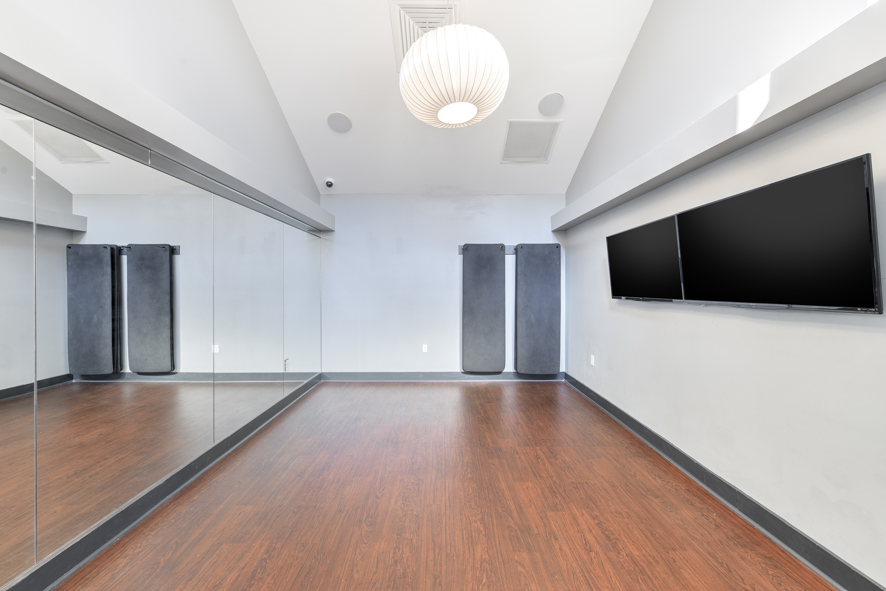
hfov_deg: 104.2
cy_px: 296
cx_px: 443
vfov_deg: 81.3
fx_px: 345
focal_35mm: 14
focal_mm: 14
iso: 320
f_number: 9
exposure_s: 1/6
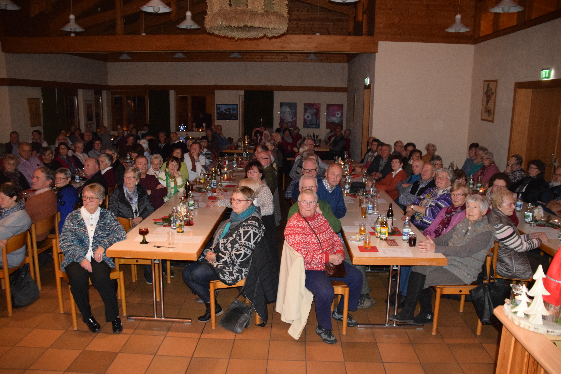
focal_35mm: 30
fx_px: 467
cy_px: 187
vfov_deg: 43.6
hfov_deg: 61.9
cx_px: 280
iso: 3200
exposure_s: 1/60
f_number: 3.5
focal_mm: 20
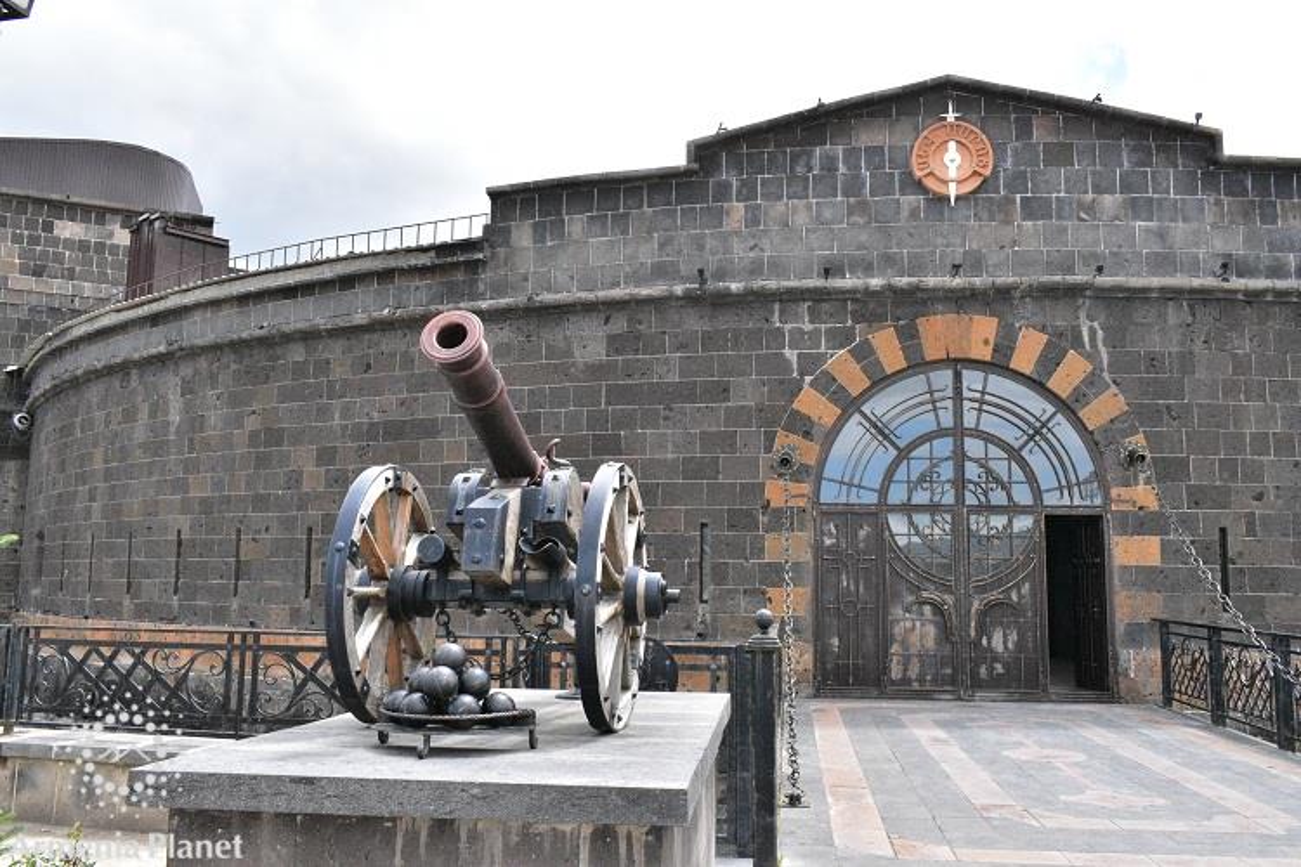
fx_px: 1084
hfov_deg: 61.9
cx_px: 650
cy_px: 434
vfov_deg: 43.6
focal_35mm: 30
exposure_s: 1/800
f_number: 18
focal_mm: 20
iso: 3200
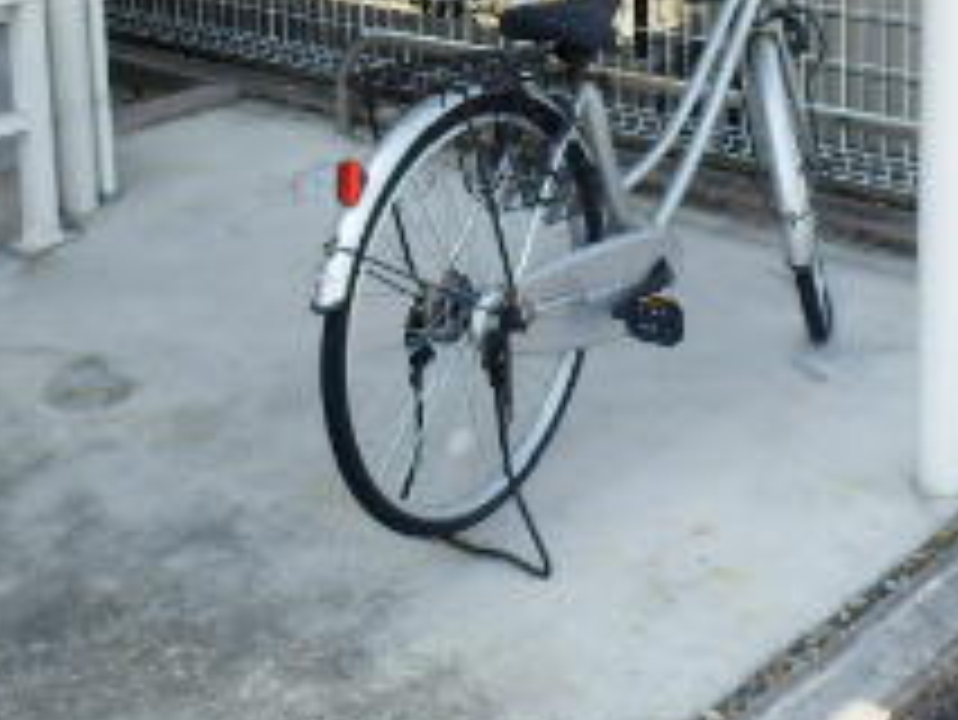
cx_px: 432
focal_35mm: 72
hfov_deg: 27.0
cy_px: -81
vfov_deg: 19.6
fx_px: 1994
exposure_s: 1/250
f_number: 3
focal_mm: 4.2
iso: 80
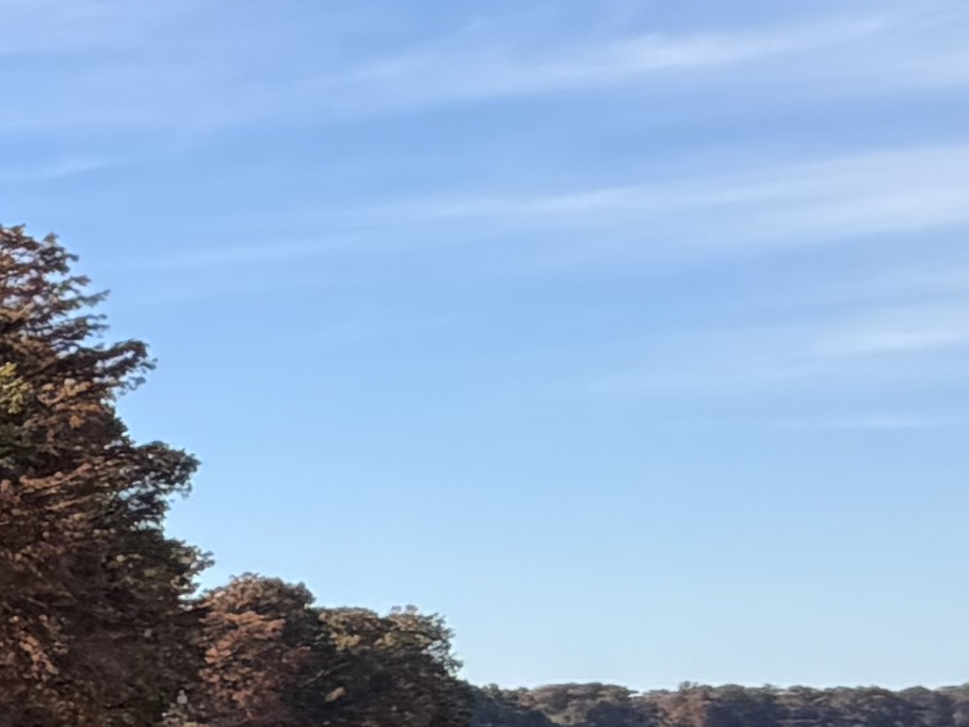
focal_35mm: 88
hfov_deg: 14.3
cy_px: 823
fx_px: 2464
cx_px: -1399
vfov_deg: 16.2
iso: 32
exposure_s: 1/770
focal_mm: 2.22
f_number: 2.2
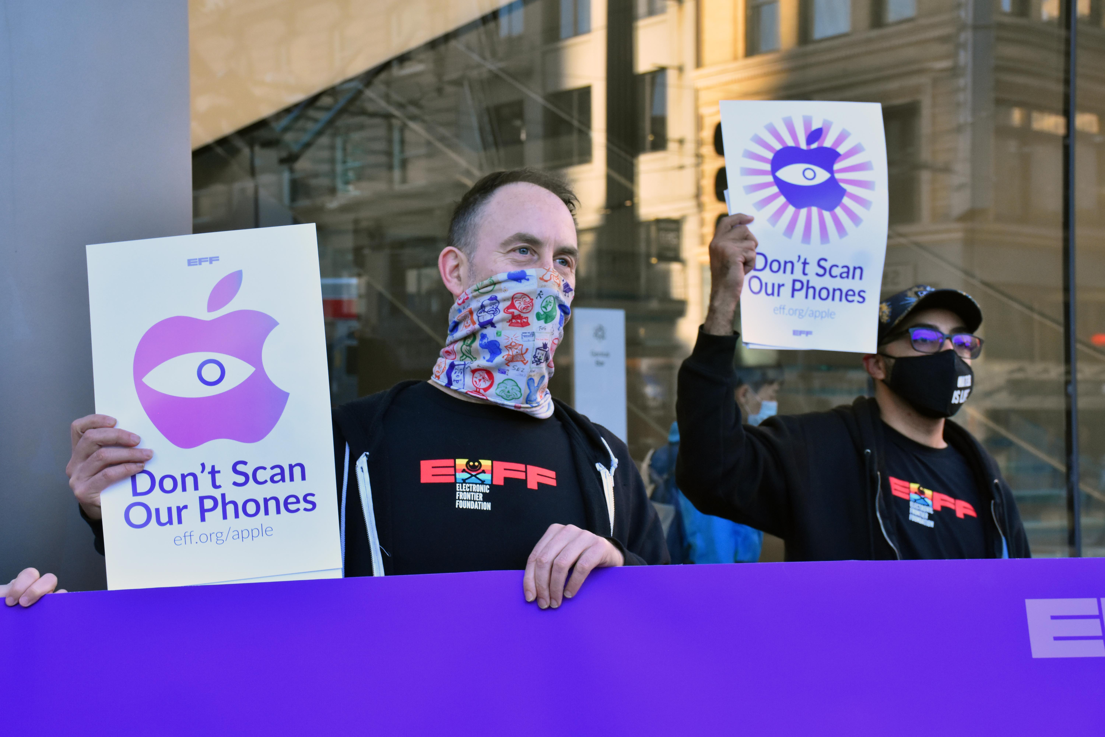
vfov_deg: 21.6
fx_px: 1934
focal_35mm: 63
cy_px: 368
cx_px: 552
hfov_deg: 31.9
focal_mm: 42
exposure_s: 1/250
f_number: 7.1
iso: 1600
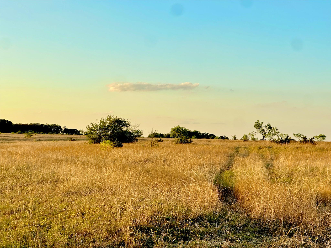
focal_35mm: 77
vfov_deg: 19.1
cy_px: 124
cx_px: 166
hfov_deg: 25.3
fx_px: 736
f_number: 2.8
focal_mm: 9
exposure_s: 1/290
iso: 32
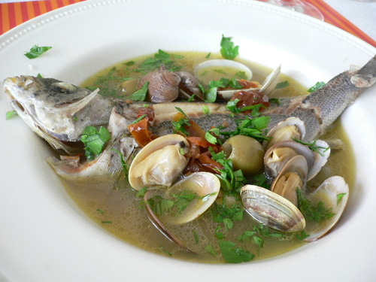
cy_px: 141
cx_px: 188
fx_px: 380
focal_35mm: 35
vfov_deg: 40.7
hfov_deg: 52.6
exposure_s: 1/30
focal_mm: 5.8
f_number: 2.8
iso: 100
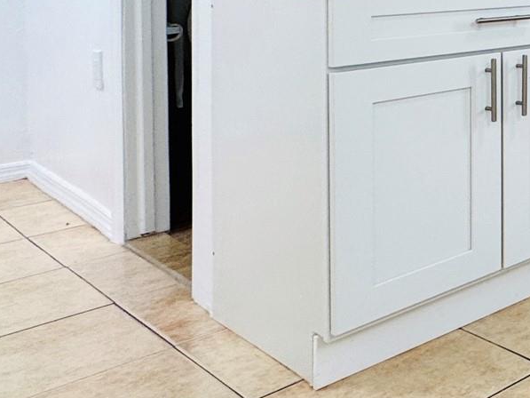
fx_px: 735
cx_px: 861
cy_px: -36
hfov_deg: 25.3
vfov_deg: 27.7
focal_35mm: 48
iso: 125
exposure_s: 1/120
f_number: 2.2
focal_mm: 2.22
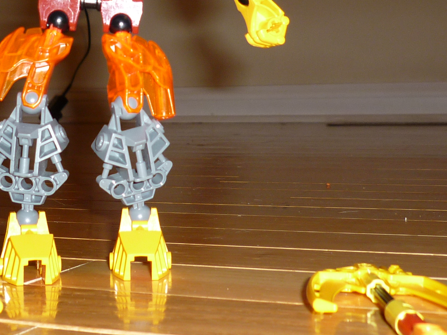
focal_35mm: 75
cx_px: 121
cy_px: 66
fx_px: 969
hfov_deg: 25.7
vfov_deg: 19.4
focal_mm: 5.5
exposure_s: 1/30
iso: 100
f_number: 2.8
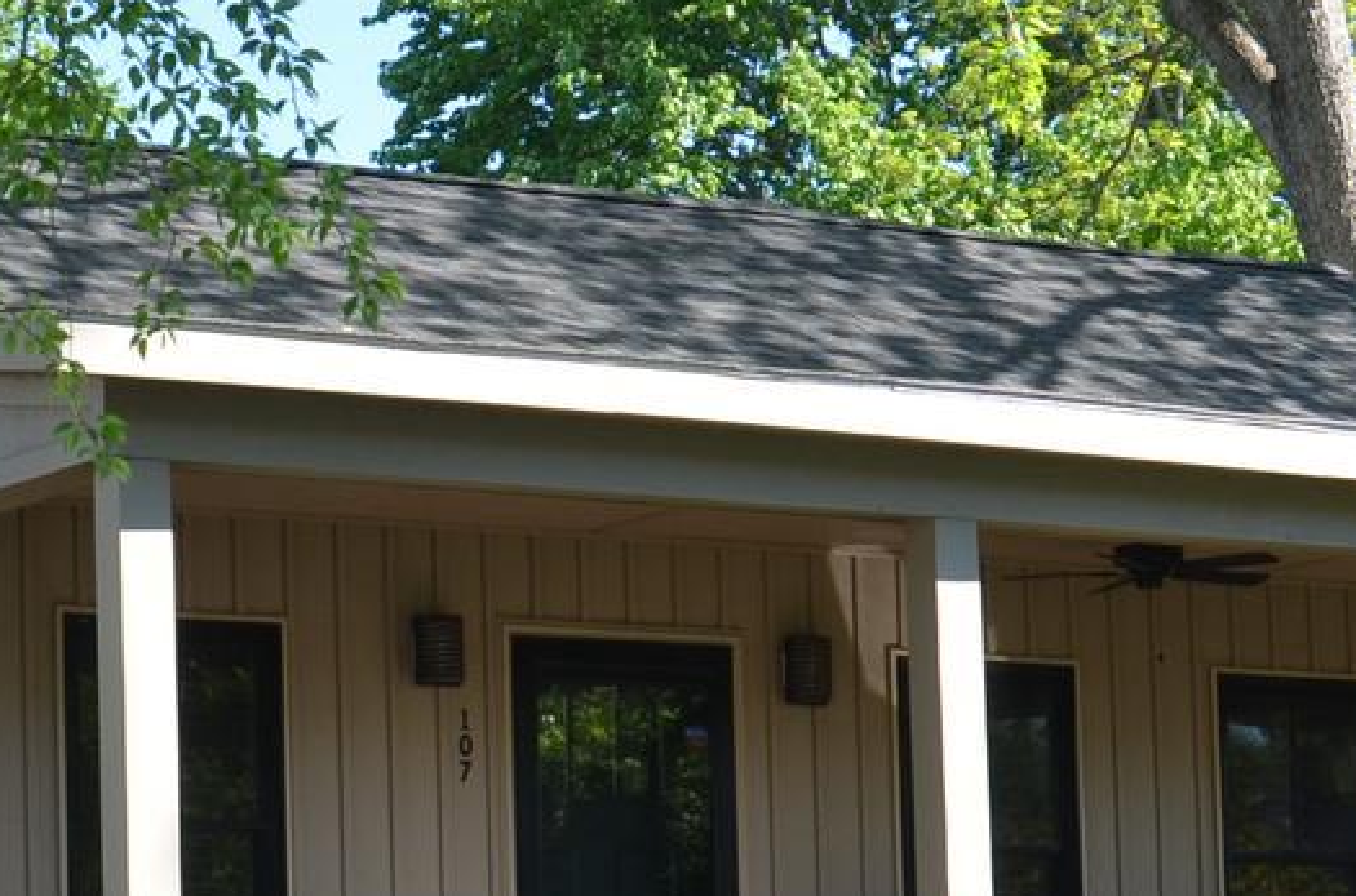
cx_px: 150
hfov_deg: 16.5
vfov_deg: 11.0
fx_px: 4619
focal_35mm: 123
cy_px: 782
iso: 200
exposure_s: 1/200
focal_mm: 21
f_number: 7.1
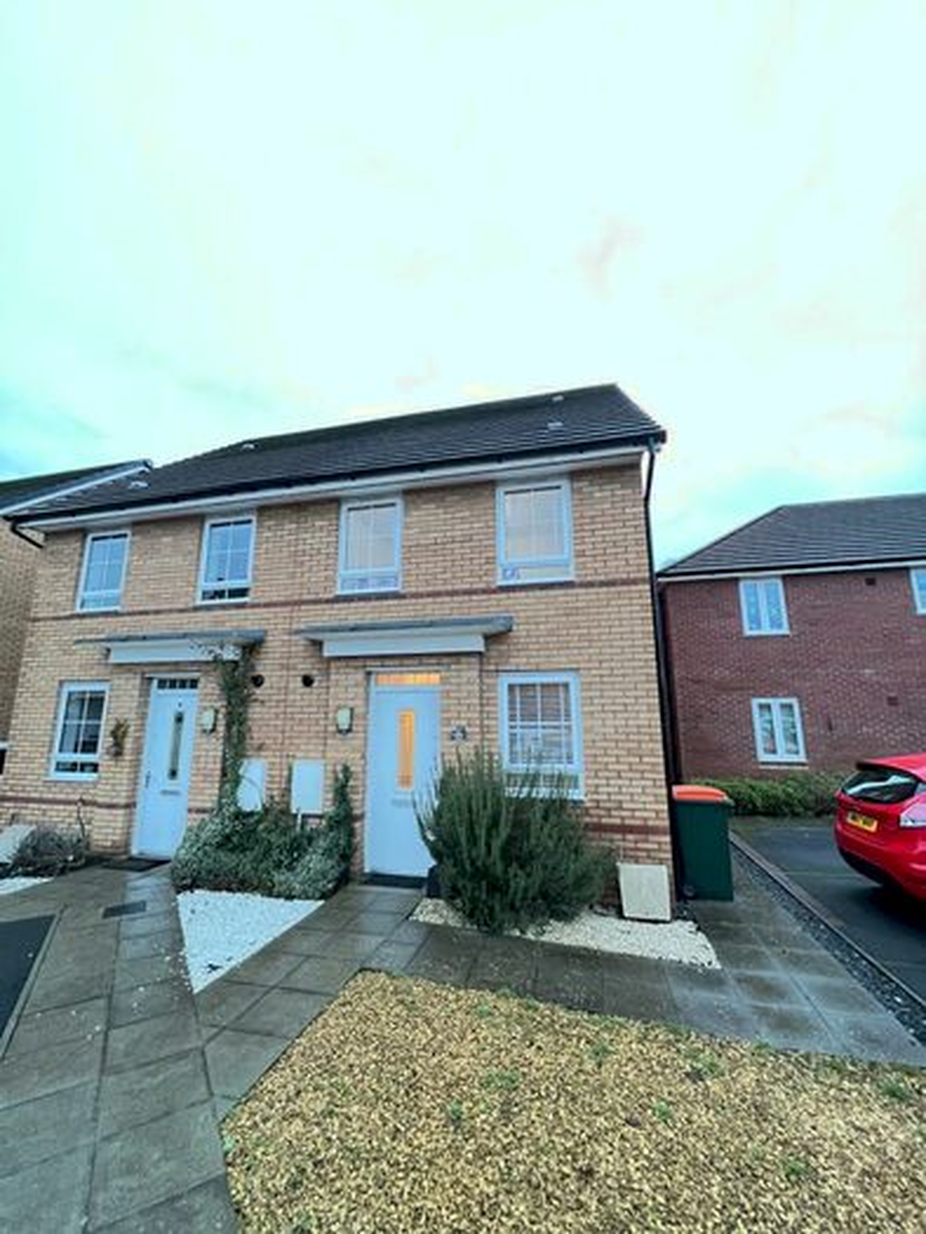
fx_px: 463
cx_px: 463
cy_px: 617
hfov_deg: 89.9
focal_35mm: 13
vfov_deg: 106.2
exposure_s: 1/60
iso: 800
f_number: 1.8
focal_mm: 1.57
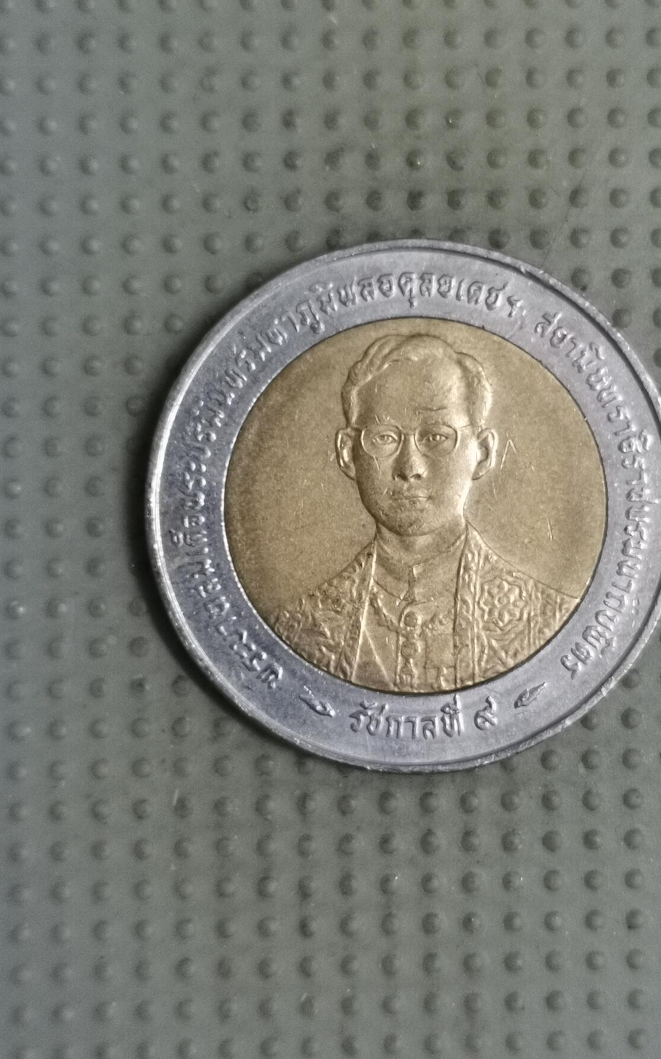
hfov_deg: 23.1
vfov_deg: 36.3
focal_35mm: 56
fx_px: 1615
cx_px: 392
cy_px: 526
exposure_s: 1/25.7
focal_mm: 4.75
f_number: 1.8
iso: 400
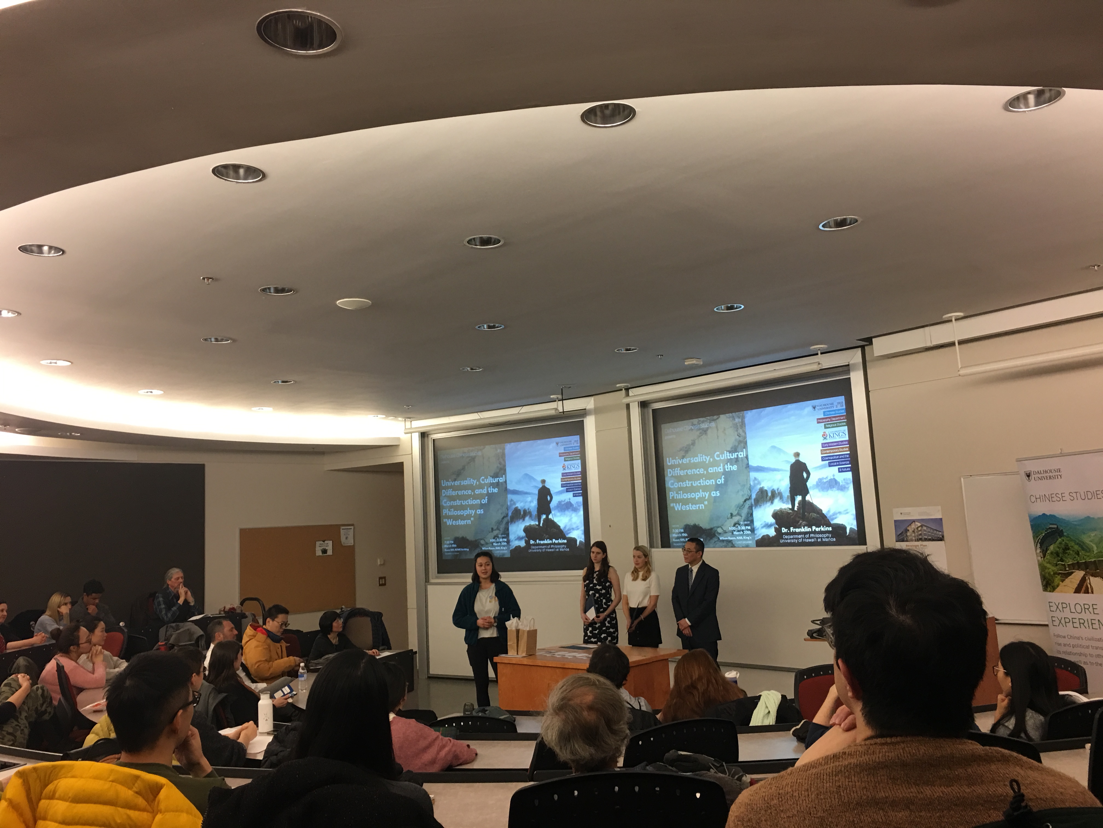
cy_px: 414
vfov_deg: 48.2
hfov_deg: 61.7
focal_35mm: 29
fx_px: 924
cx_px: 552
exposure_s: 1/15
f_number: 2.2
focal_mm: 4.15
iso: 40
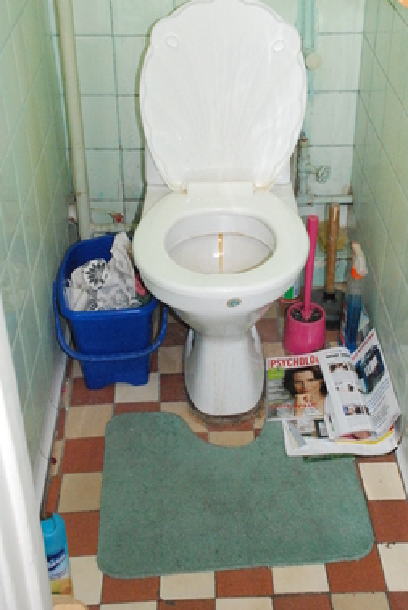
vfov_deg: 39.4
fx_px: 848
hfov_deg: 27.0
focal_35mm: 50
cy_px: 255
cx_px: 238
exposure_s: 1/60
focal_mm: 28
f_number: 7.1
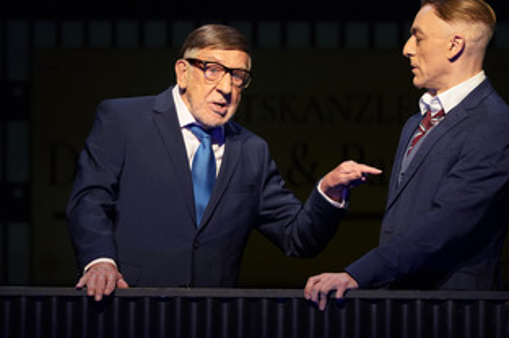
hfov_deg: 7.5
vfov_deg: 5.0
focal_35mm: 274
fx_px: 3870
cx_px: 277
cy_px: 156
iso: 2000
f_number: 5.6
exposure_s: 1/250
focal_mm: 190
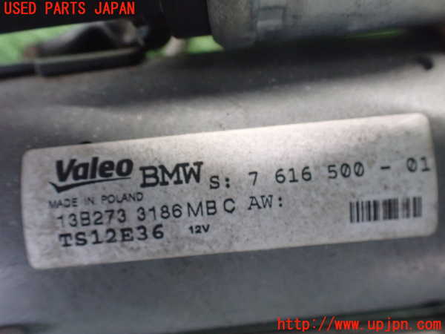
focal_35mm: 30
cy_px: 167
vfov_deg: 46.8
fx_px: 386
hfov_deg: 60.0
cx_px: 222
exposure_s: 1/30
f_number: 2.3
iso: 1000
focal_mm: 5.4
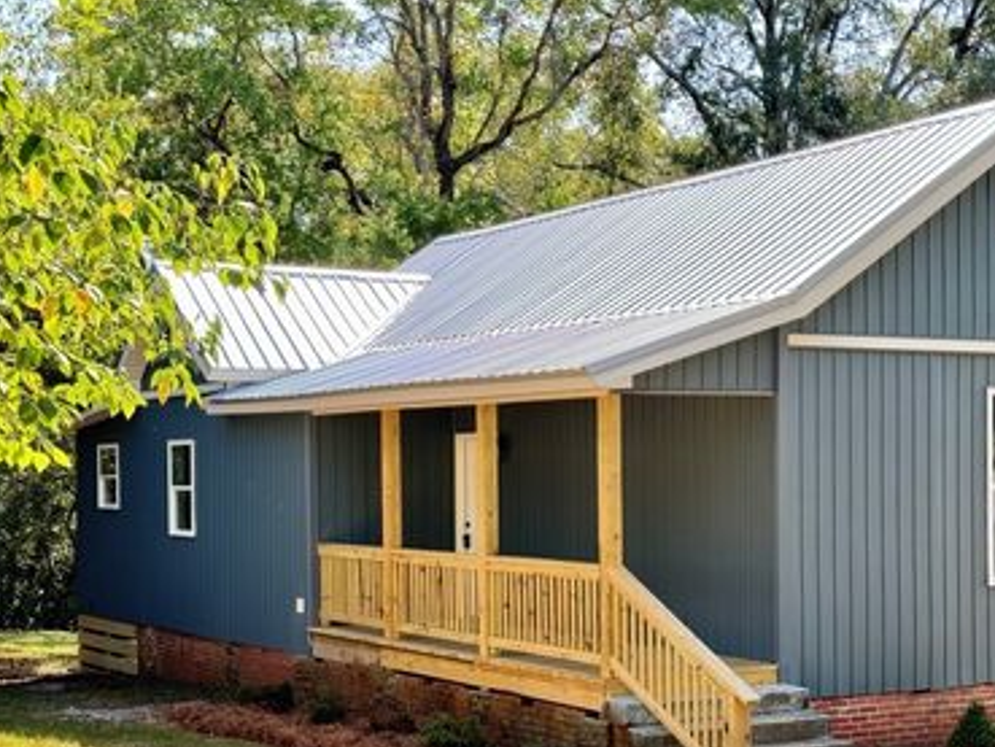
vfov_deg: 22.5
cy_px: 495
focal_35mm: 65
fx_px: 1869
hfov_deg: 29.6
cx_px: 655
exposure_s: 1/269
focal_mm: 6.76
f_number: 1.78
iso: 64
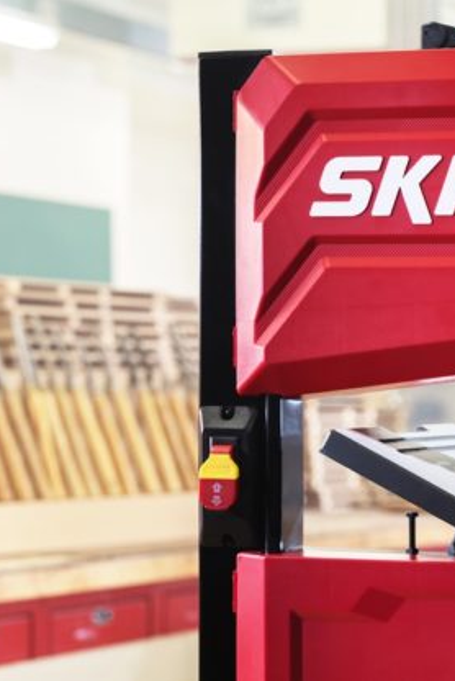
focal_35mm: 112
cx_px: 419
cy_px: 340
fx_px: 2120
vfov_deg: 18.2
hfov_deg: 12.2
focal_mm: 74
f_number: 5.6
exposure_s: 1/160
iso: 1600
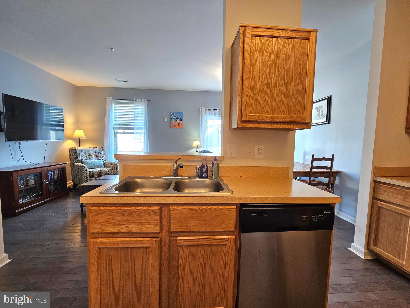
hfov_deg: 106.2
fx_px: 154
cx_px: 205
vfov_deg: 89.9
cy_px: 154
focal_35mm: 13
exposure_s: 1/60.2
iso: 160
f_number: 2.2
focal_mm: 2.2
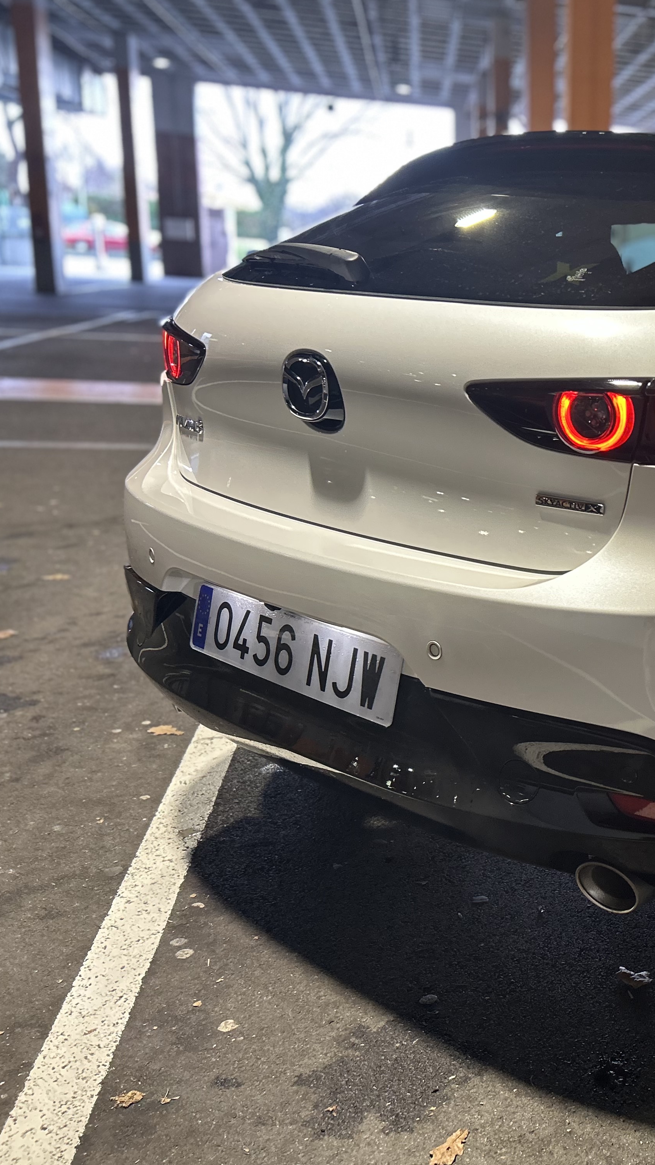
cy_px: 584
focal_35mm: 38
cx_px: 771
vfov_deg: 52.8
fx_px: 1173
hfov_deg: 27.7
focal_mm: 5.7
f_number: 1.5
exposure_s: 1/50
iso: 160
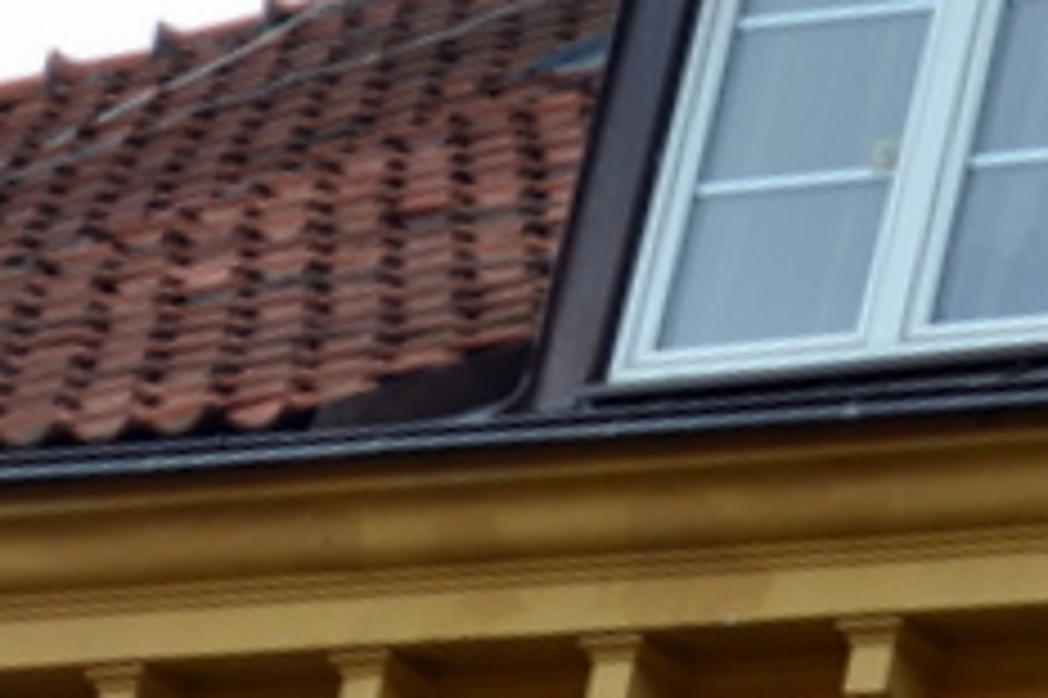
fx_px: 8253
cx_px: 1044
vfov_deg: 4.8
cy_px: 865
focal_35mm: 284
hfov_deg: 7.2
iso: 400
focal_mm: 55
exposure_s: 1/200
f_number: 10
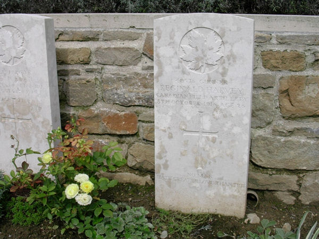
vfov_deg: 32.2
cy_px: 120
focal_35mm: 45
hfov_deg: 42.1
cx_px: 160
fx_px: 415
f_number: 5.8
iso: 70
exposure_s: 1/373
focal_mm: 6.7
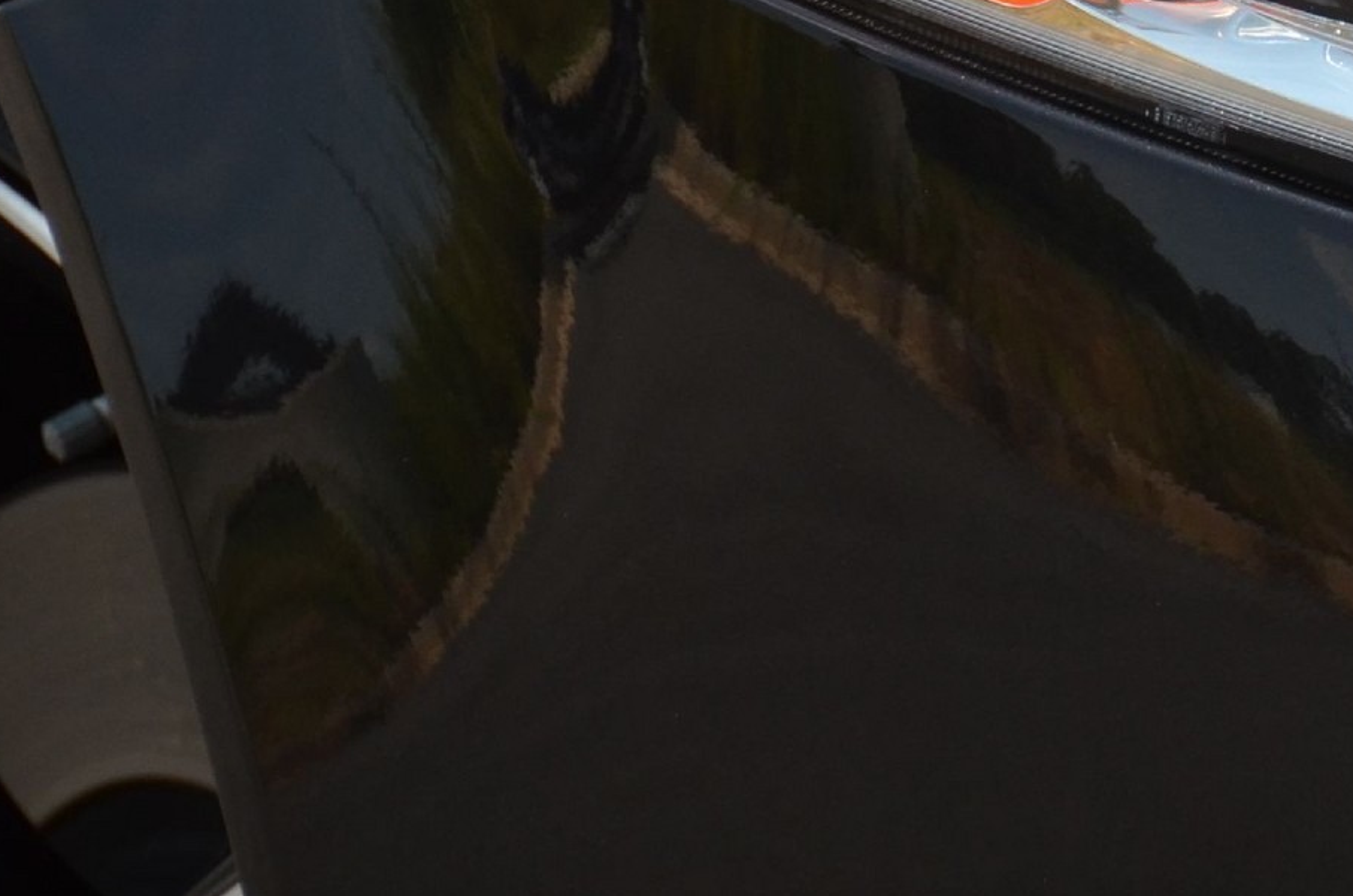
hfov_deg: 2.5
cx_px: 1537
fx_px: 31053
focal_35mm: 828
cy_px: -323
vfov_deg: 1.7
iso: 400
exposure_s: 1/1600
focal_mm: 200
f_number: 5.6
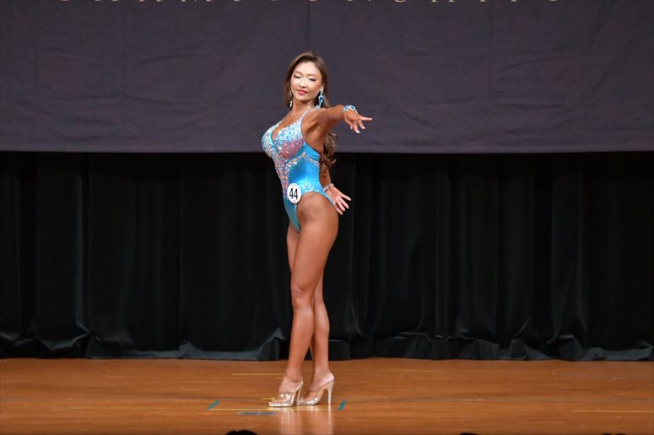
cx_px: 327
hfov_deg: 7.6
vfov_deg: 5.1
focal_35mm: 270
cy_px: 218
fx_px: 4903
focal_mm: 180
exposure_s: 1/400
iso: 5000
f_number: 5.6
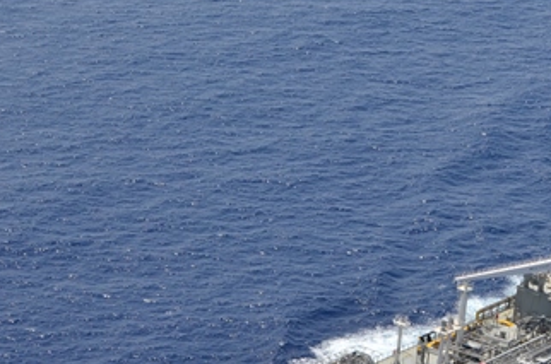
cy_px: 330
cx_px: 465
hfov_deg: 11.1
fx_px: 2825
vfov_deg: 7.4
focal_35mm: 185
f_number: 11
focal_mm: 62
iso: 400
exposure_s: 1/1250
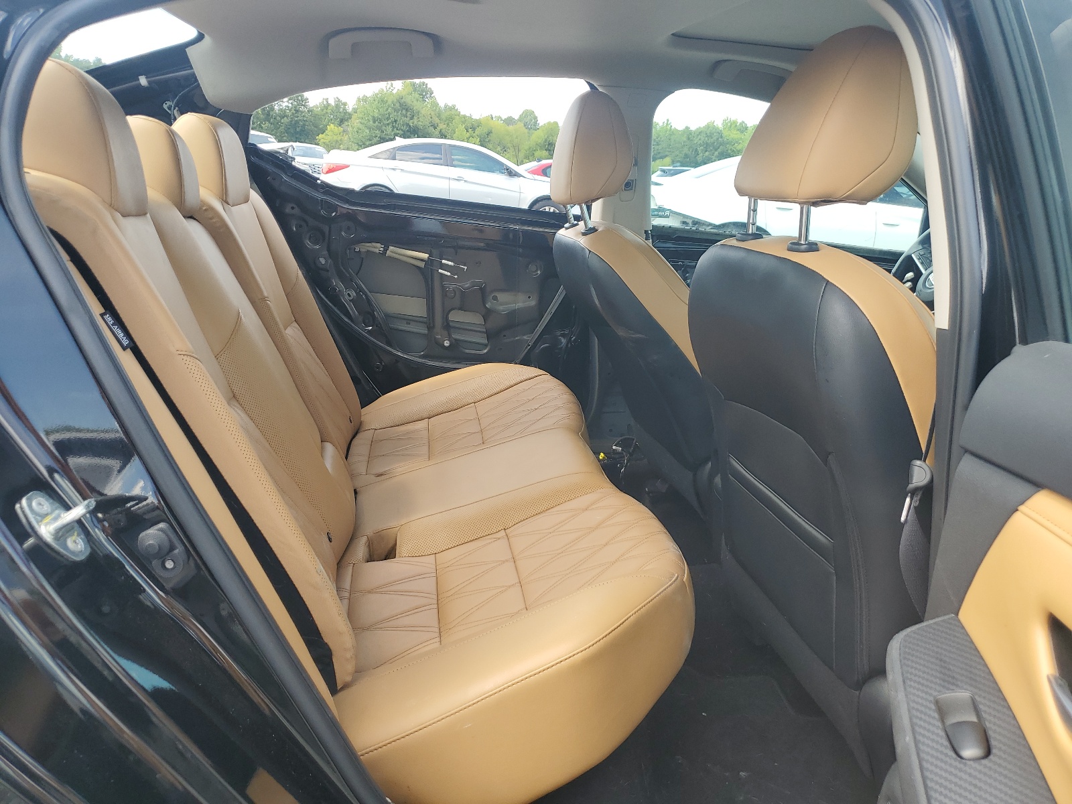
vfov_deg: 53.1
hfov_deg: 67.3
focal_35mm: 26
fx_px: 805
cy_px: 402
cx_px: 536
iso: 50
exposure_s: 1/400
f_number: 1.5
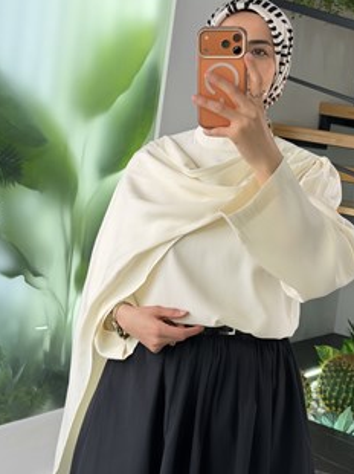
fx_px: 874
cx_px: 182
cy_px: 190
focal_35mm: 64
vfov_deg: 30.2
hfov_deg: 22.9
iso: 64
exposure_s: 1/209
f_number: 1.78
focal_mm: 6.76
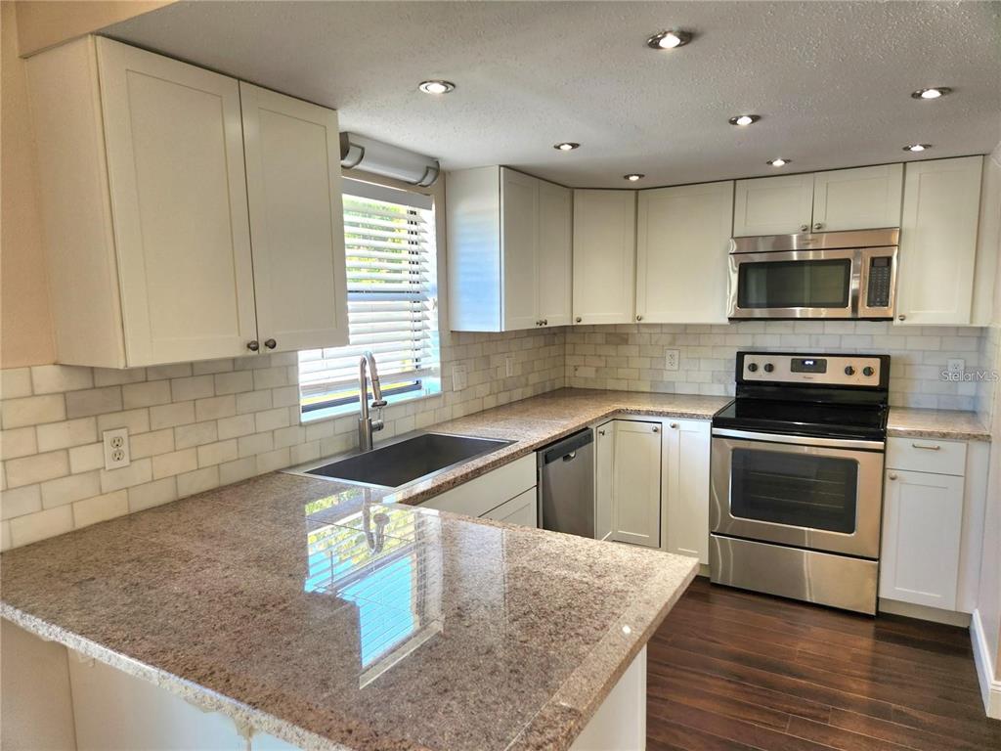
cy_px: 376
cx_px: 500
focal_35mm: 23
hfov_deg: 73.9
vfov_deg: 58.9
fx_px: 665
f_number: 1.8
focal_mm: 5.4
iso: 64
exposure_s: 1/182
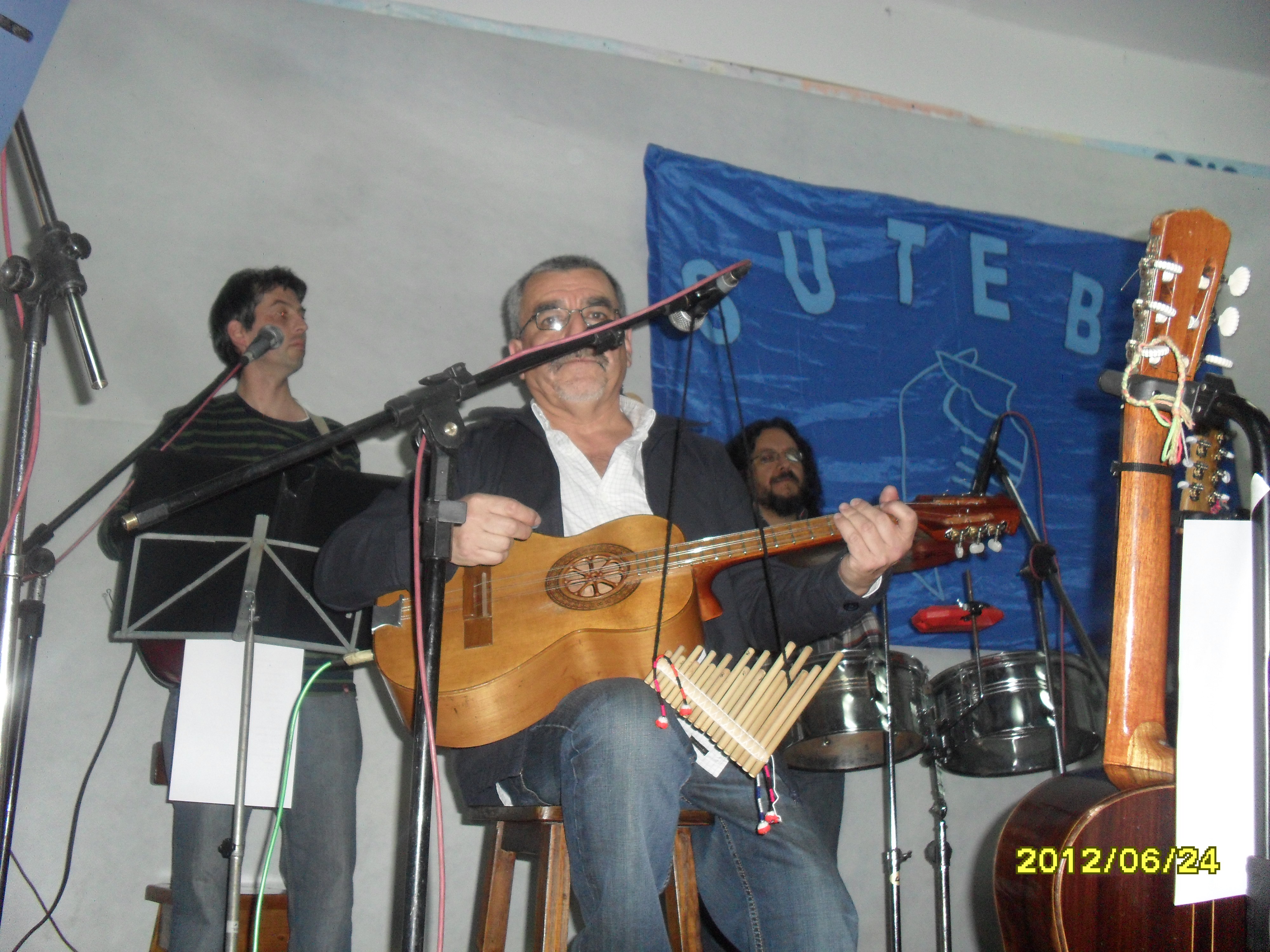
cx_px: 635
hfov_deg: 52.6
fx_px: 1284
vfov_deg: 40.7
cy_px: 476
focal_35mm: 35
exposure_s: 1/45
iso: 200
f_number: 3.2
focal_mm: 6.3
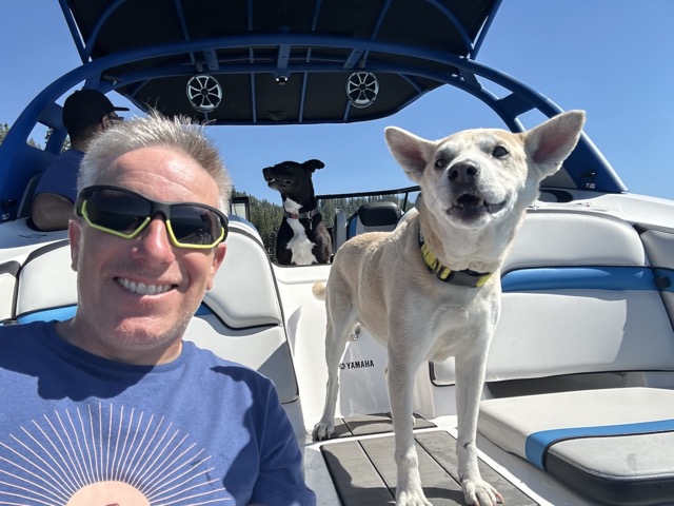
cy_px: 253
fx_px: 448
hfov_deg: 73.9
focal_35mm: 23
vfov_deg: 58.9
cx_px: 337
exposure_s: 1/1418
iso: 25
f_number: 1.9
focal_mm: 2.69
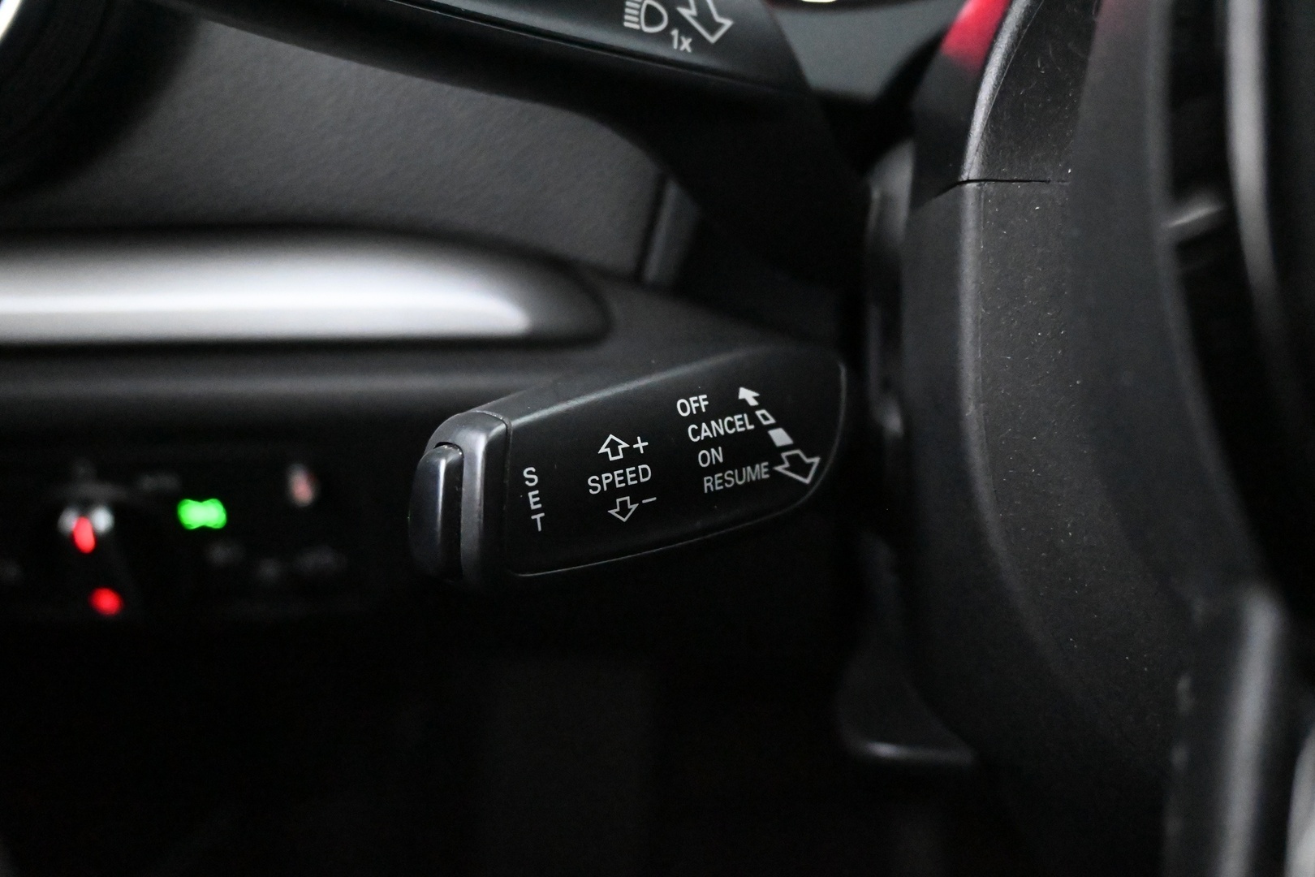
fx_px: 1151
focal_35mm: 32
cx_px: 658
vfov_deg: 41.7
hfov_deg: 59.5
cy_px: 438
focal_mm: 21
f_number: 4
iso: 18000
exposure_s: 1/30
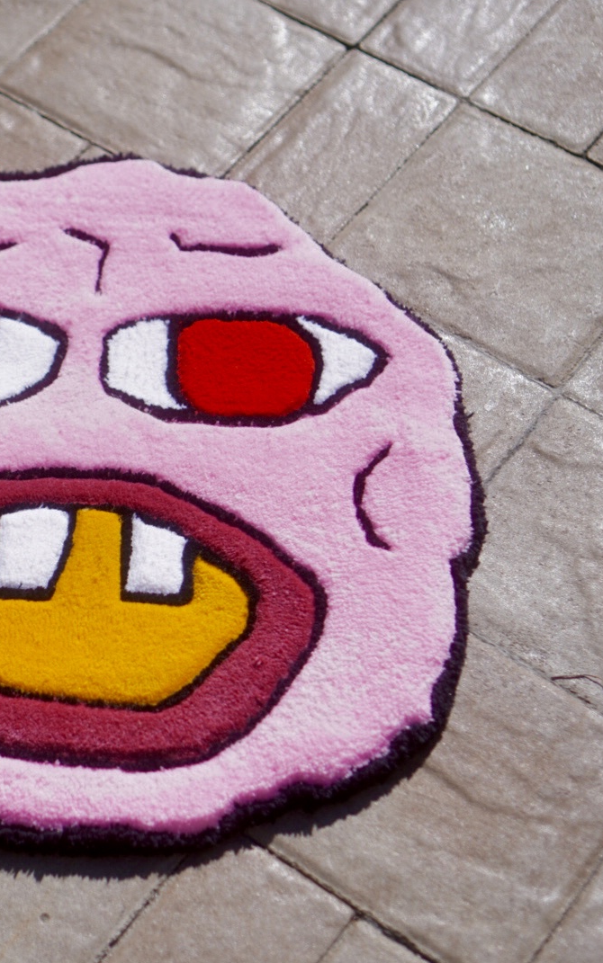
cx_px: 102
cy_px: 485
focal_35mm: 81
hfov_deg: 16.0
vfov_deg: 25.6
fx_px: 2122
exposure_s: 1/4000
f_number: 2.2
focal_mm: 35
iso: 100
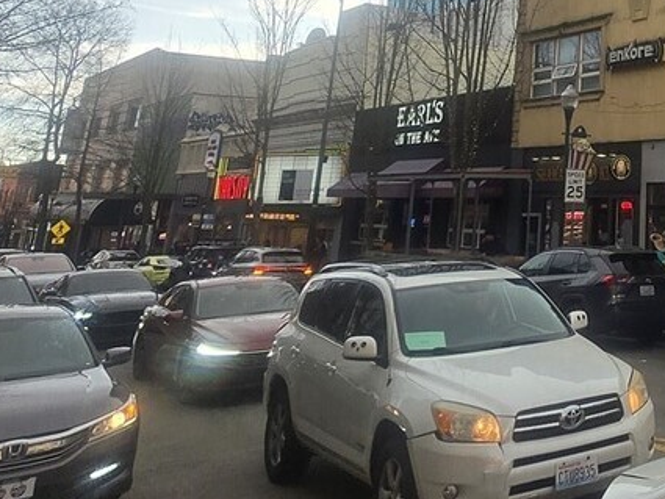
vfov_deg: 28.6
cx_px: 703
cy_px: -100
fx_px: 846
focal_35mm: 44
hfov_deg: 37.2
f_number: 2.2
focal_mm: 1.7
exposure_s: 1/168
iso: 25
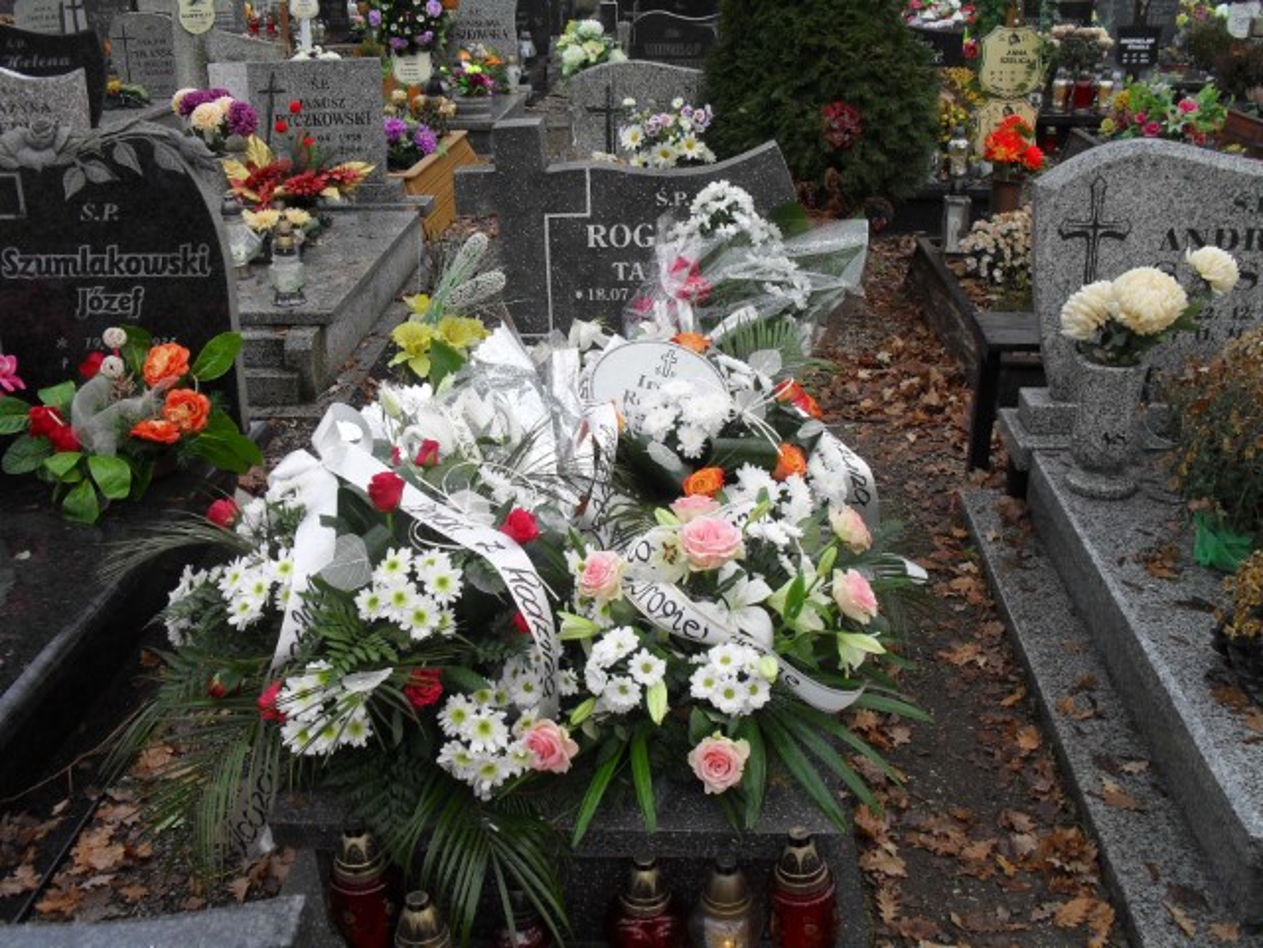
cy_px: 474
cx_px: 632
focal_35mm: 35
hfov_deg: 52.6
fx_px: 1277
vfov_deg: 40.7
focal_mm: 6.3
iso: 100
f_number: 3.2
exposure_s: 1/180
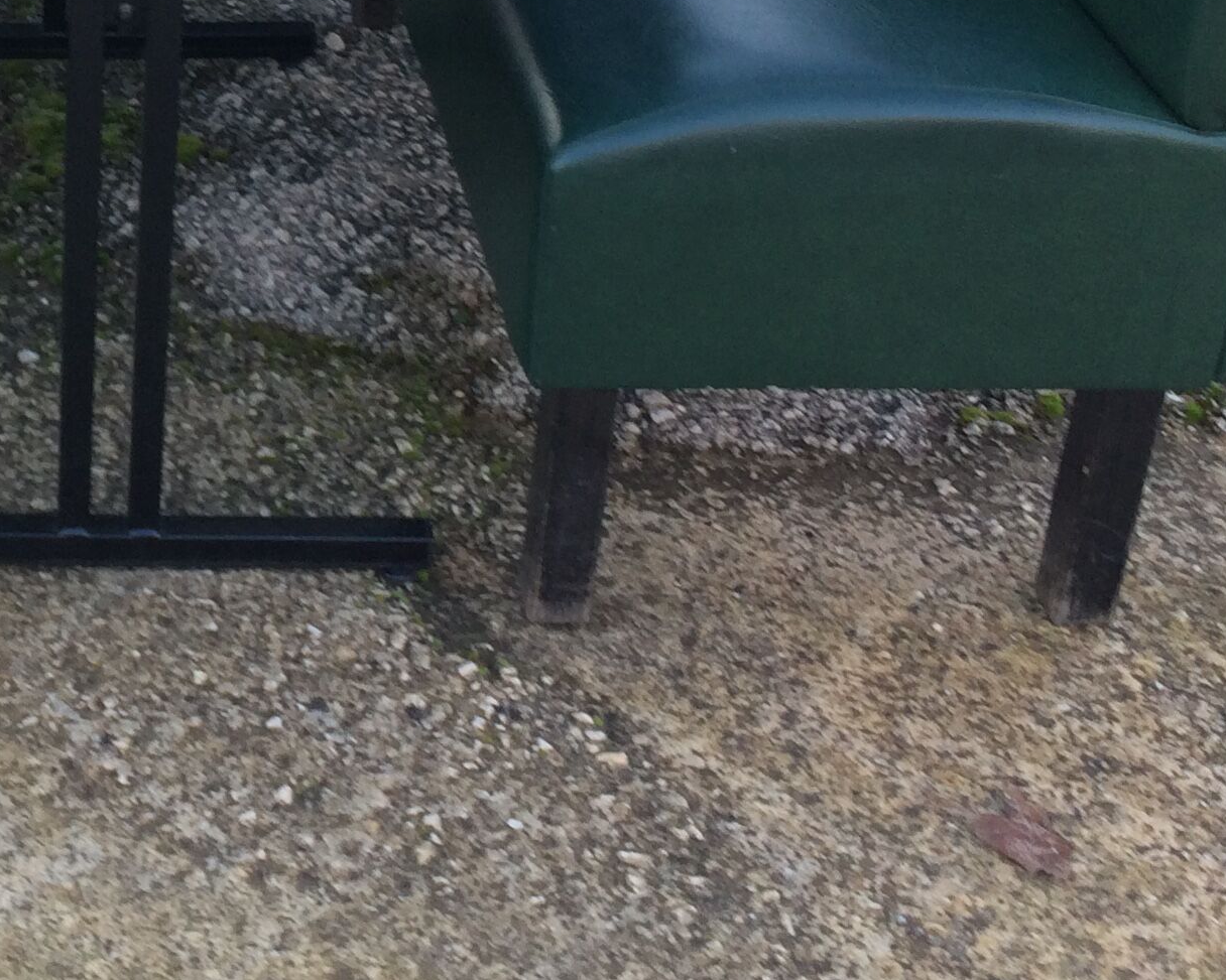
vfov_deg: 19.6
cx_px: -20
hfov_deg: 23.9
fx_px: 2758
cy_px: 9
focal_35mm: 76
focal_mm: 4.15
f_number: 2.2
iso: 32
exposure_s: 1/50
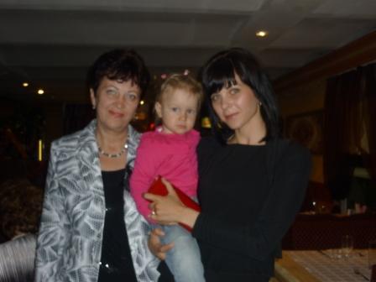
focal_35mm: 45
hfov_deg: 42.1
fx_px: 489
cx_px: 188
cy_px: 141
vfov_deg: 32.2
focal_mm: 7.4
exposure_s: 1/125
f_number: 3.1
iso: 100
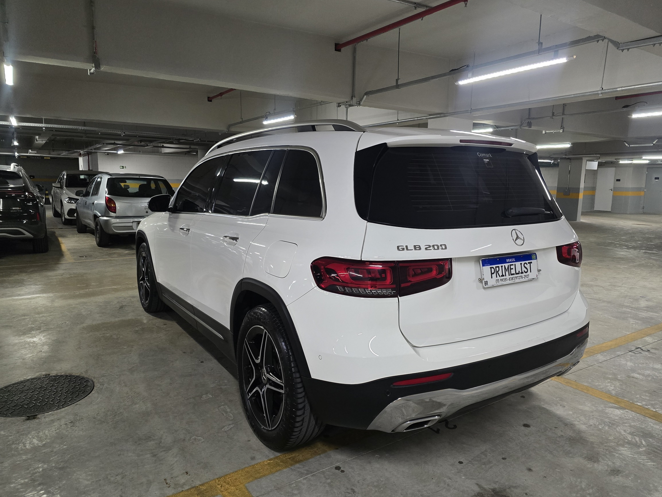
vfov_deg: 56.8
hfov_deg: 71.6
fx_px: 459
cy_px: 246
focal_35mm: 24
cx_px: 345
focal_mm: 6.3
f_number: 1.7
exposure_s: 1/120
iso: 1000
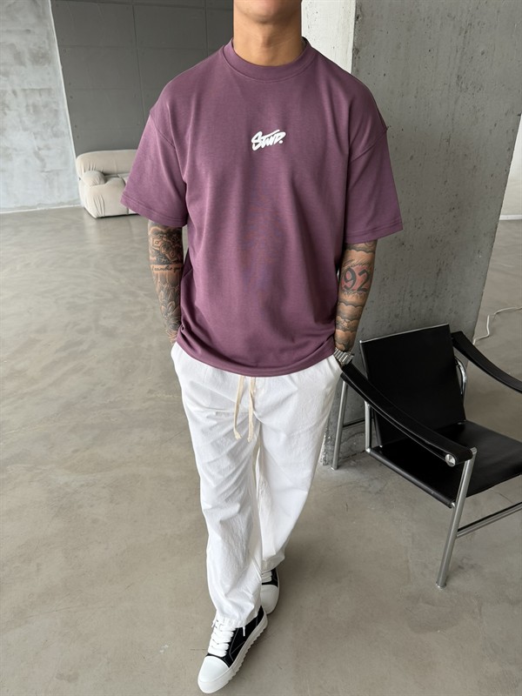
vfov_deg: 71.6
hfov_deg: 56.8
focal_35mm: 24
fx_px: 483
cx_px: 261
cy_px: 348
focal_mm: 6.76
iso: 125
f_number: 1.78
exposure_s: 1/121
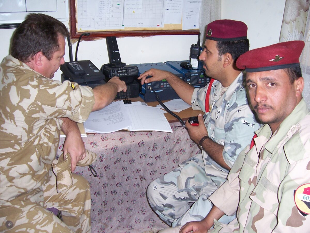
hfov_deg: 51.4
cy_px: 116
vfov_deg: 39.7
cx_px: 155
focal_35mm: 36
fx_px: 322
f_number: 3
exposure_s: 1/60
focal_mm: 6
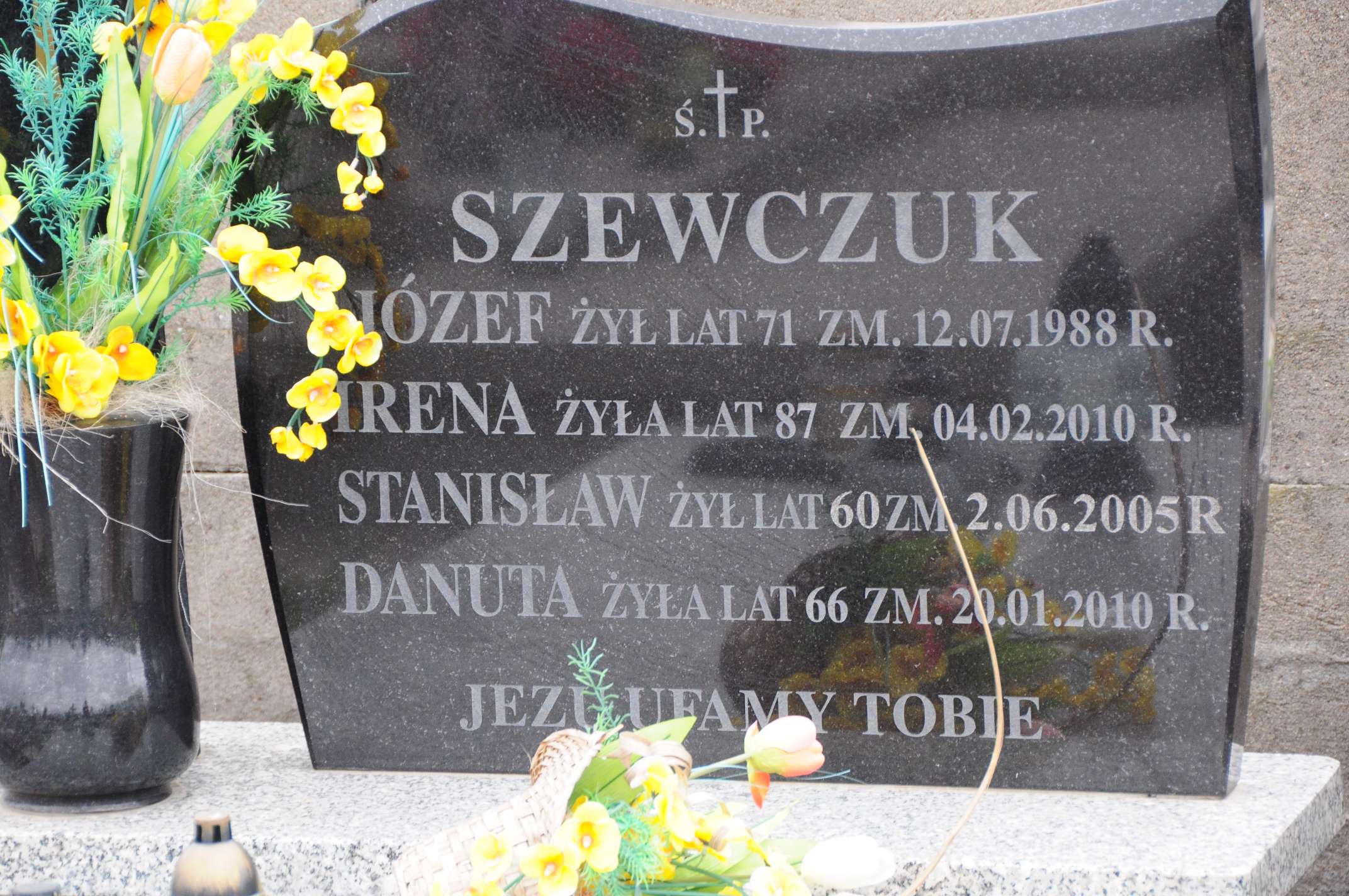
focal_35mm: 168
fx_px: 6288
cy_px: 448
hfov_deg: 12.2
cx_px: 674
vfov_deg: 8.2
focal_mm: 112
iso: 640
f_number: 7.1
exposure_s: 1/200
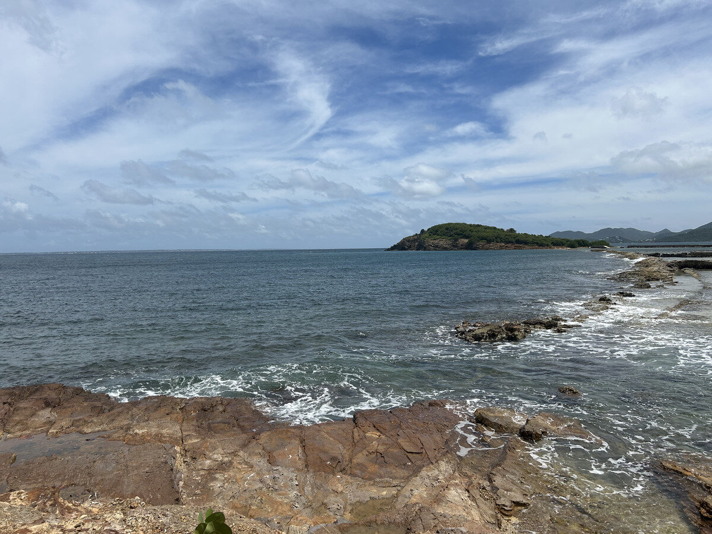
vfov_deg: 53.1
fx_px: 535
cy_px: 267
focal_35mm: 26
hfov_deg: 67.3
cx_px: 356
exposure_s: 1/8696
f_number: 1.5
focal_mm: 5.7
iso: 50
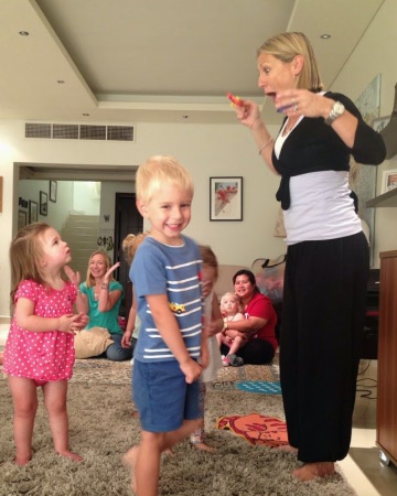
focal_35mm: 41
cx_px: 184
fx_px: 602
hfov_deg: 36.5
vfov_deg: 44.7
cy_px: 281
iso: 100
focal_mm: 4.12
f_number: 2.4
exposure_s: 1/20
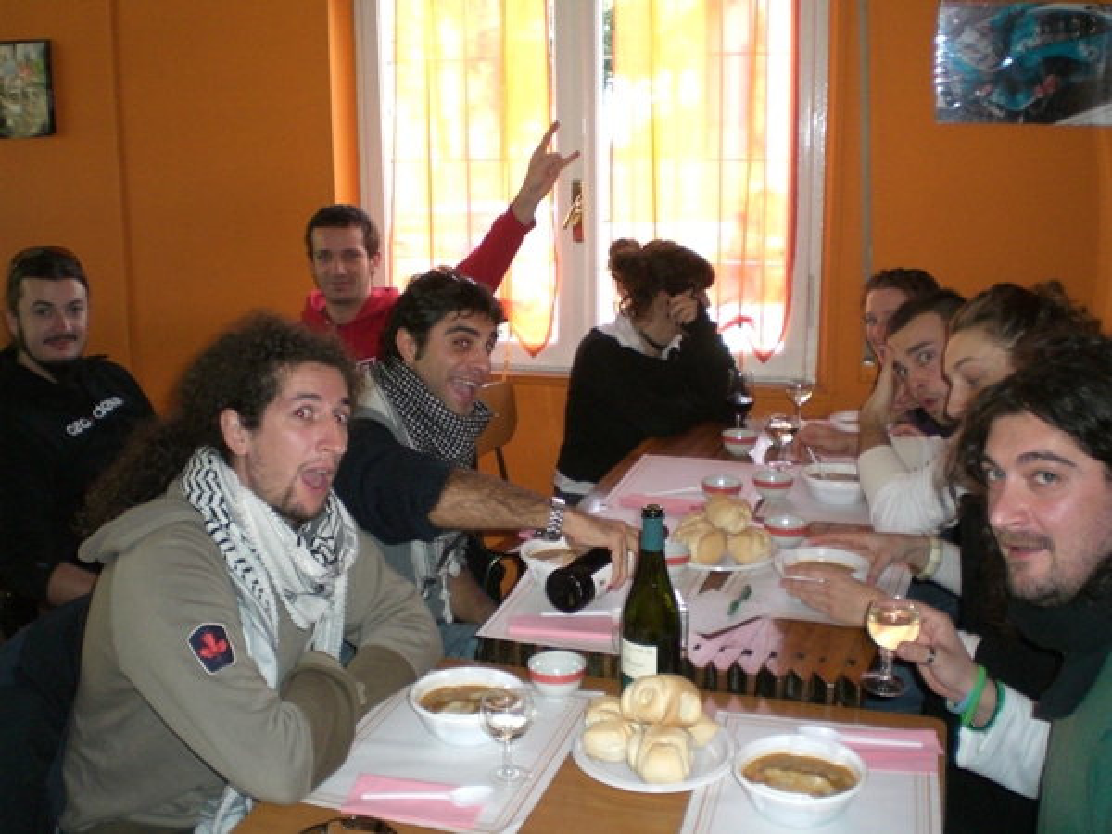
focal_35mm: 38
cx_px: 556
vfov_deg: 37.7
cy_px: 417
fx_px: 1221
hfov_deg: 49.0
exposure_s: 1/60
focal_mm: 6.3
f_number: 3.1
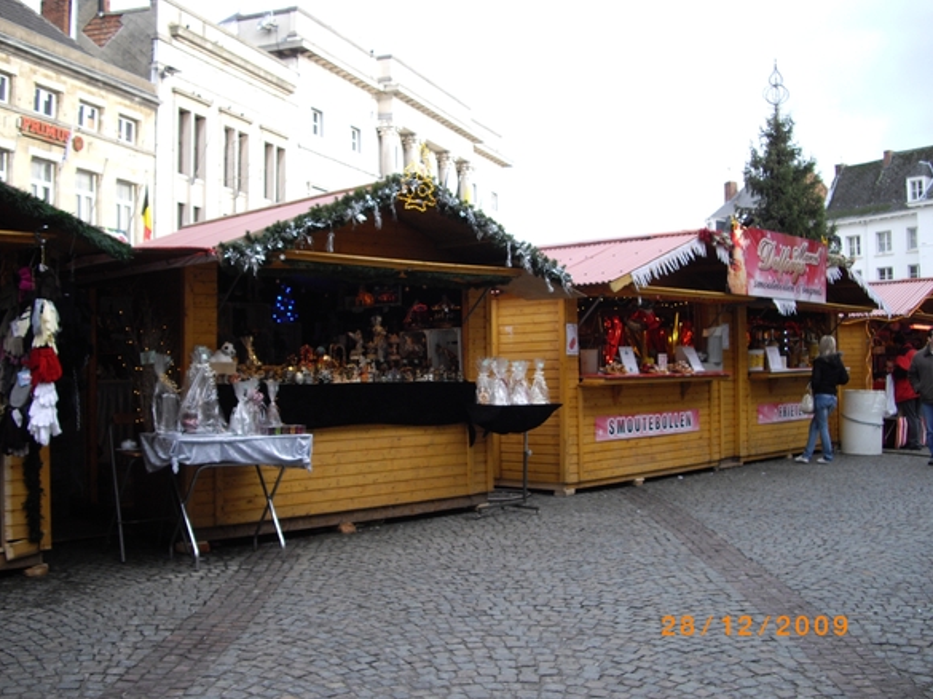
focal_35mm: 39
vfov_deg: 36.8
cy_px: 346
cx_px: 467
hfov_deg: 47.9
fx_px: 1051
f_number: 2.8
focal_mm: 7.9
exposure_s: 1/160
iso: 100
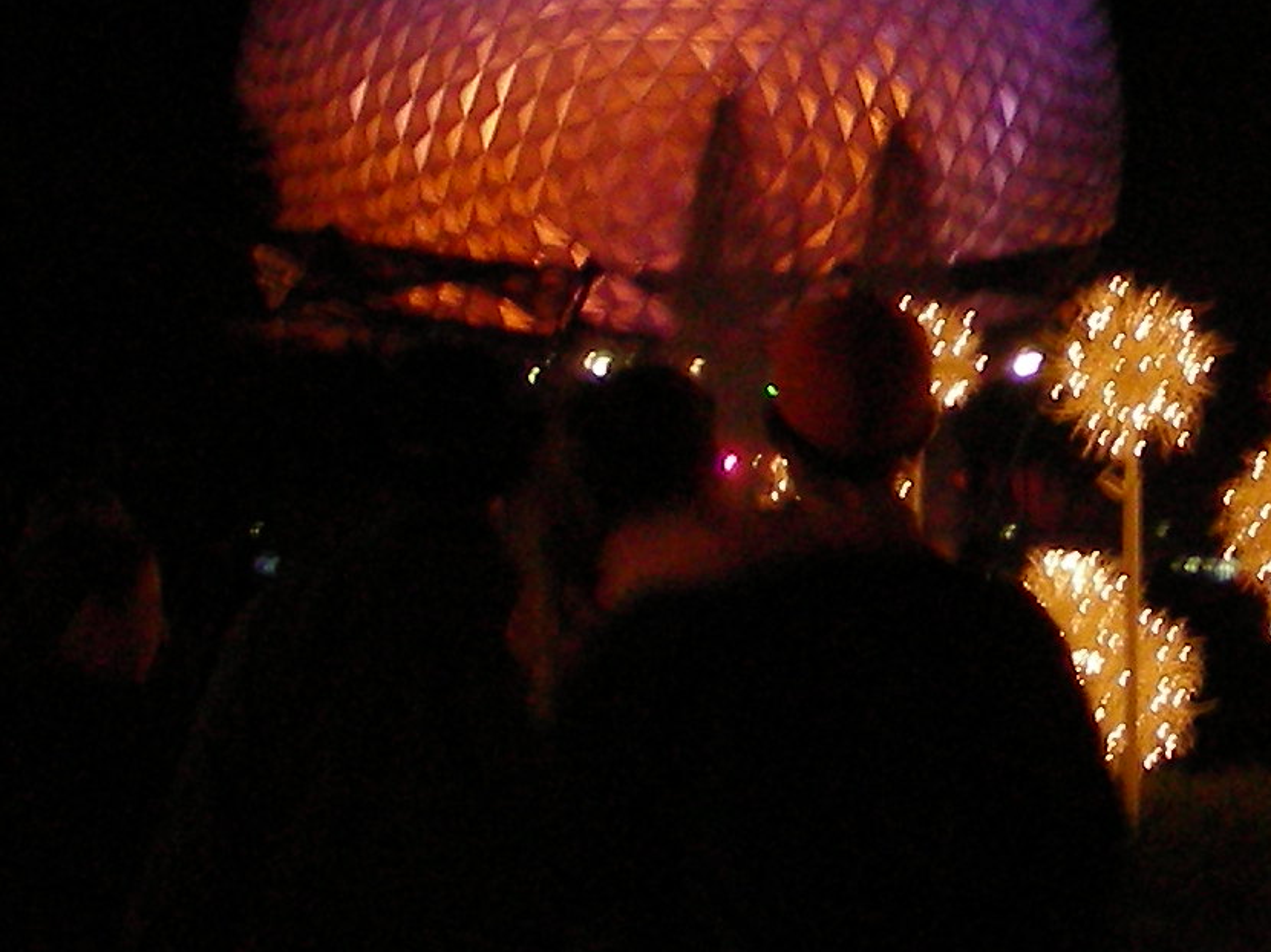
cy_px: -87
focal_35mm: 129
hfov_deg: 14.7
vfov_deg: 11.3
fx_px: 4735
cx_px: 1617
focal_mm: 6.3
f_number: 3.5
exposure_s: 1/8.2
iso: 200
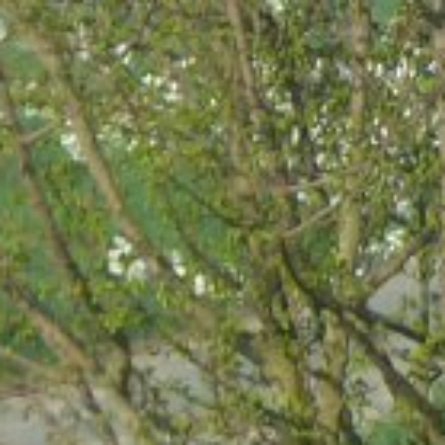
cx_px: 1633
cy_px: -205
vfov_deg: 1.3
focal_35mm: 1369
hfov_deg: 1.3
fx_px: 19911
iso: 80
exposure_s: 1/320
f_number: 4.6
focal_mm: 34.4
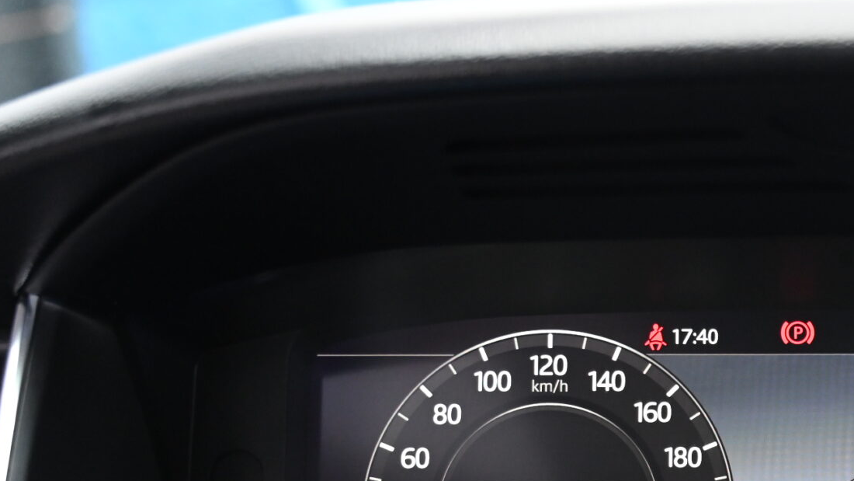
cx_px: 974
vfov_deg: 14.9
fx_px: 1794
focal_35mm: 79
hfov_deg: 24.7
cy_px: 540
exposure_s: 1/125
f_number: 4
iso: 2200
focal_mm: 32.5
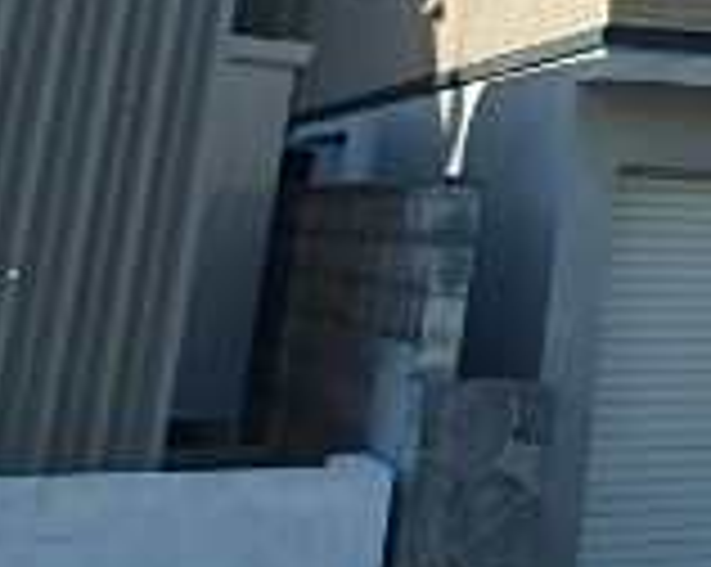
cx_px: 1116
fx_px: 1744
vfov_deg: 16.6
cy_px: -310
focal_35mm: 83
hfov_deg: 19.5
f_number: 3.5
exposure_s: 1/800
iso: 125
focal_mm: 3.7
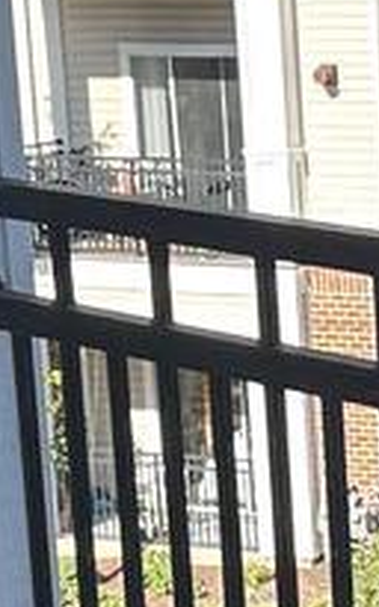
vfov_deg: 10.7
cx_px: 628
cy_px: 657
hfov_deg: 6.6
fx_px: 3208
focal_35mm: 194
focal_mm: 5.7
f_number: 1.5
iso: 50
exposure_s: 1/2165
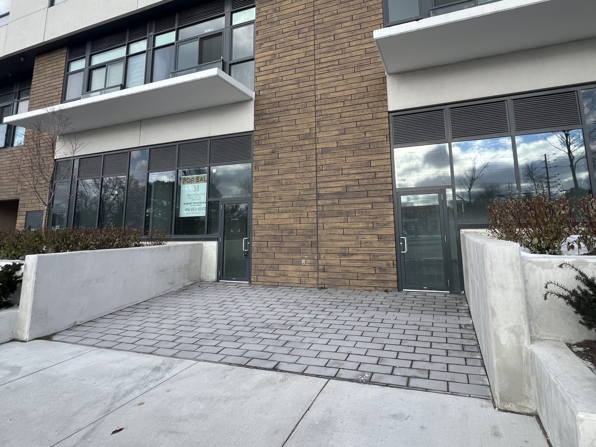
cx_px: 329
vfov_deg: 73.9
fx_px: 293
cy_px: 180
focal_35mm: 17
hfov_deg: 90.7
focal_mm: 1.57
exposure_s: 1/570
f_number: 1.8
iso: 32
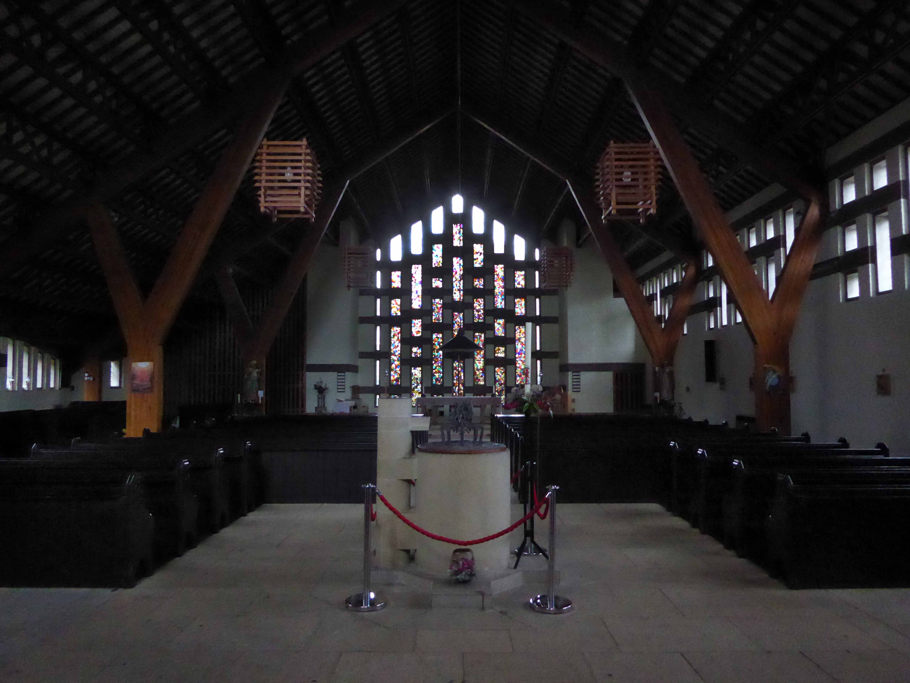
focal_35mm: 24
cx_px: 455
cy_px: 342
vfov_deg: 56.8
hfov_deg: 71.6
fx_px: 631
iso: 1600
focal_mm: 4.3
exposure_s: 1/80
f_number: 4
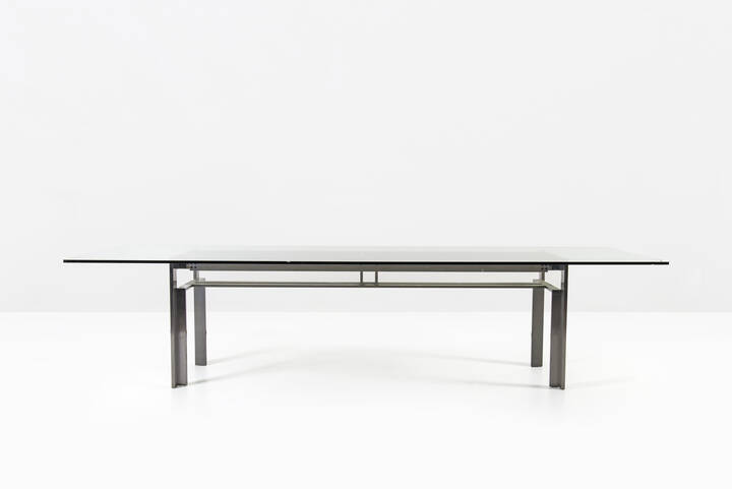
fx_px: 773
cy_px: 244
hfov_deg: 50.7
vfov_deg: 35.1
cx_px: 366
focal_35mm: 38
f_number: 10
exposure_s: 1/250
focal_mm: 38
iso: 100
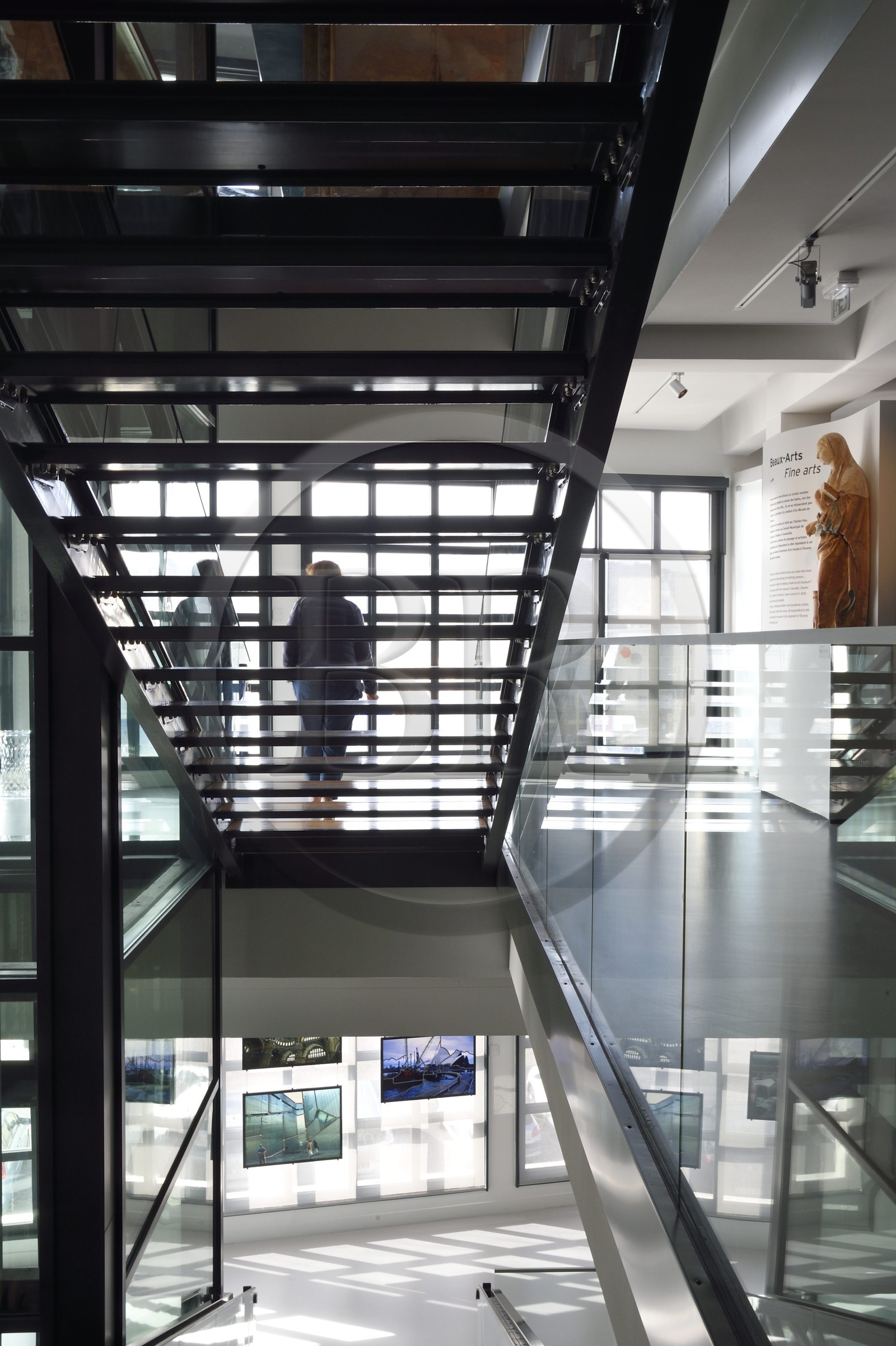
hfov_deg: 38.8
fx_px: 1271
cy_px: 673
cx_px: 448
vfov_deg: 55.8
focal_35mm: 34
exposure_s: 1/13
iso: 800
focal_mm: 34
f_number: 22
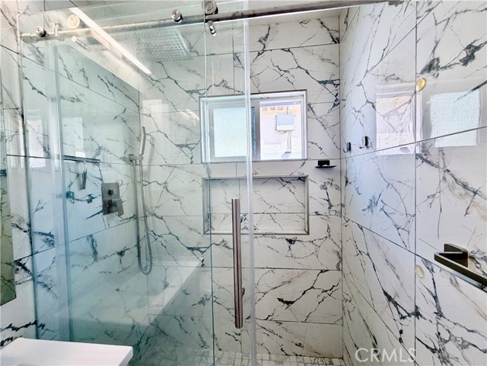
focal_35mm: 14
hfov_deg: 102.1
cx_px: 244
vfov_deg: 85.7
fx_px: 197
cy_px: 183
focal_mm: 2.22
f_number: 2.2
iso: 160
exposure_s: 1/120
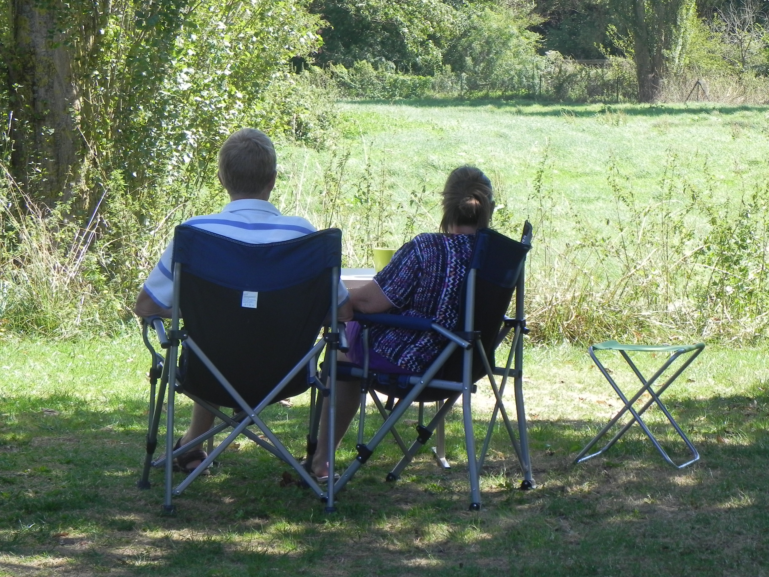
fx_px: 2599
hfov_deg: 16.8
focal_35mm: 117
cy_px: 288
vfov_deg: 12.7
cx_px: 384
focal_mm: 20.8
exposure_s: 1/193
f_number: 5
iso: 160
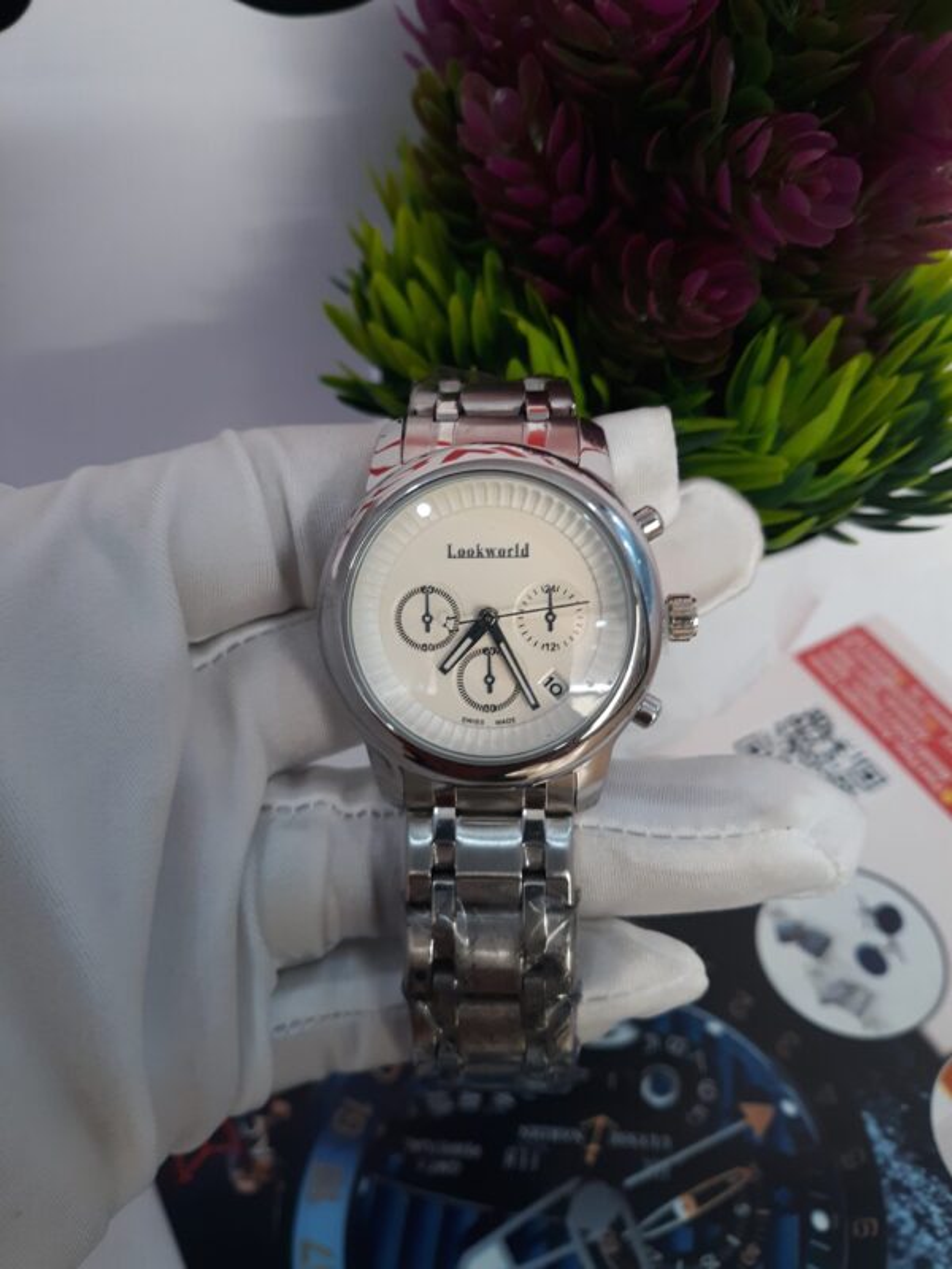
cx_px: 476
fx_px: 1027
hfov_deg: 49.7
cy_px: 634
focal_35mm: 28
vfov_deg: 63.4
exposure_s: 1/40
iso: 64
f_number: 1.7
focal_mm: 3.7
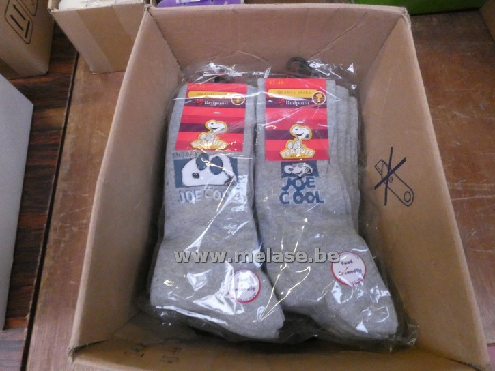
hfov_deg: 81.7
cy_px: 186
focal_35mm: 20
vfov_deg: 66.0
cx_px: 248
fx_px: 286
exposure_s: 1/40
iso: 1600
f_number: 8
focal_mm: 3.6
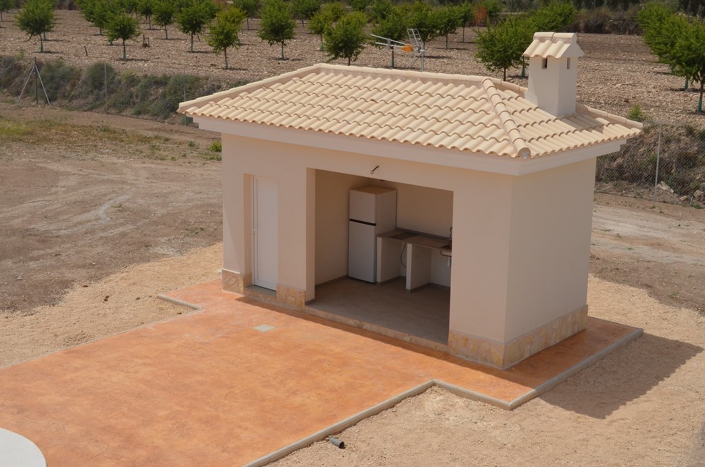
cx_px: 352
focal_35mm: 52
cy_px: 234
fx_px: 1026
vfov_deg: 25.6
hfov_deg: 37.9
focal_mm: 35
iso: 100
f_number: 9
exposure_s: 1/400
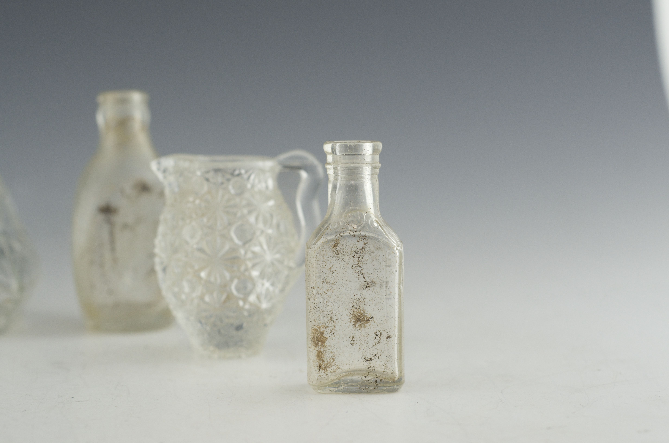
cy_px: 222
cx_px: 334
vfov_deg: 18.1
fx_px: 1391
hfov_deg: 27.0
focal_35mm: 75
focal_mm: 50
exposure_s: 1/100
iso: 640
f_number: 4.5
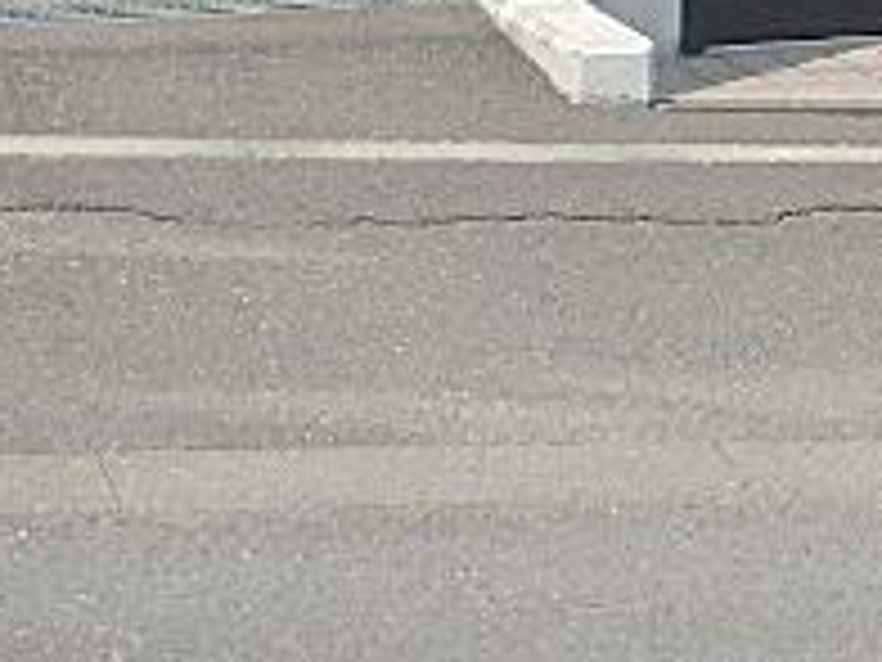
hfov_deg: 11.1
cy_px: -387
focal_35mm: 173
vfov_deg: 8.4
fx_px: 4408
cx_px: 1202
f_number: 5.2
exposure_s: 1/400
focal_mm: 9.4
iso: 125
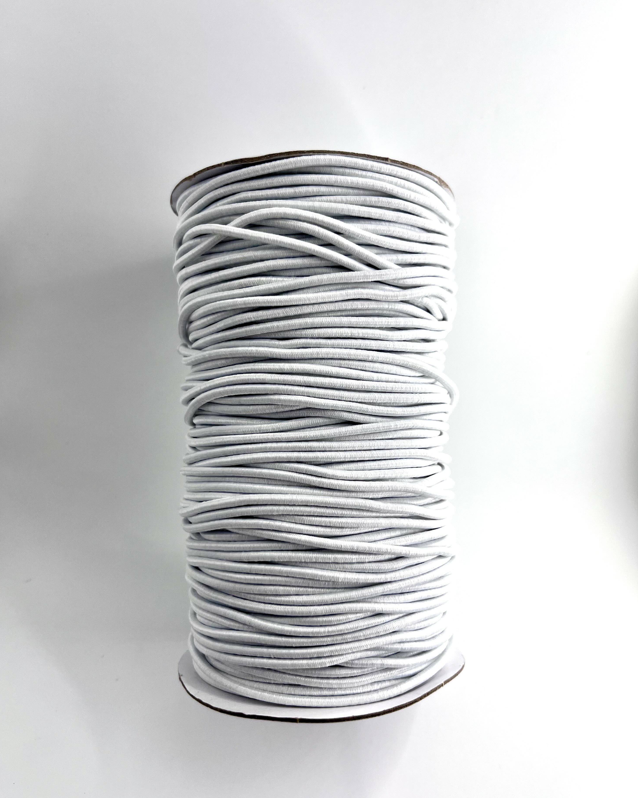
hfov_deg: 51.5
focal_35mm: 28
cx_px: 314
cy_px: 418
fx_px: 661
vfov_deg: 62.2
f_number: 1.6
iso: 50
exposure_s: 1/727
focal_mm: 5.1
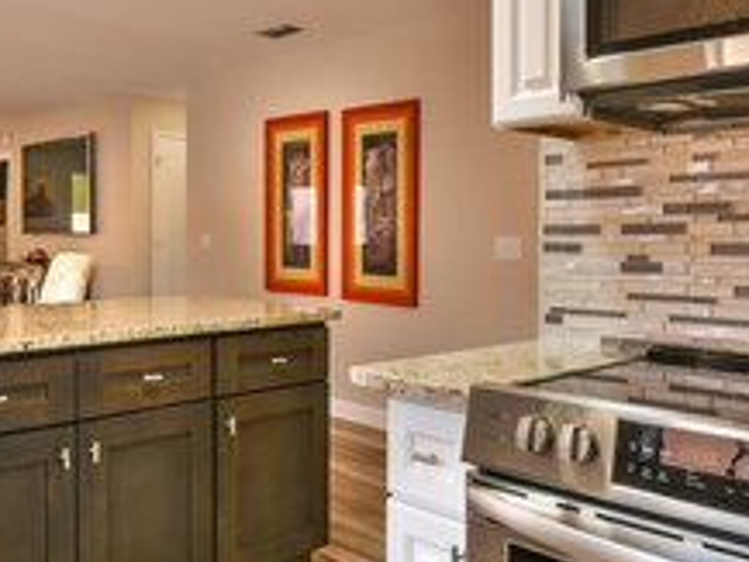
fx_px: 736
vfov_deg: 41.7
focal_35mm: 34
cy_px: 317
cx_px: 380
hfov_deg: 53.9
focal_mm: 16
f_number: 6.3
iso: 1600
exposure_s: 1/160
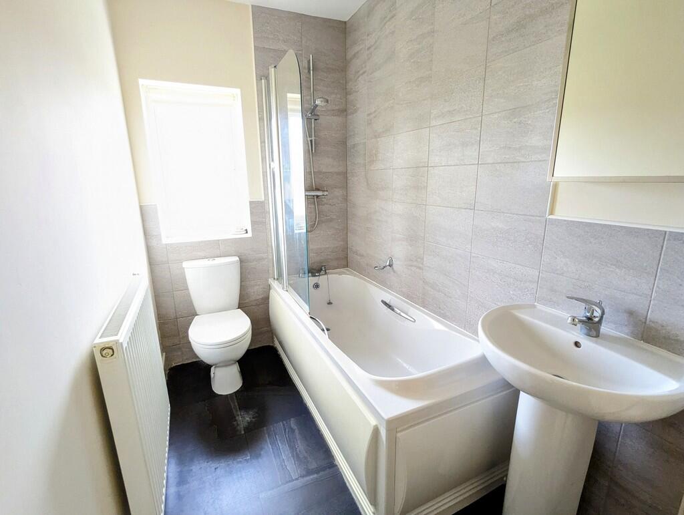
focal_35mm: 16
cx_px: 342
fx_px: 317
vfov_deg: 78.2
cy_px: 258
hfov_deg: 94.4
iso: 568
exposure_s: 1/60
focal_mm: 2.35
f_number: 2.2
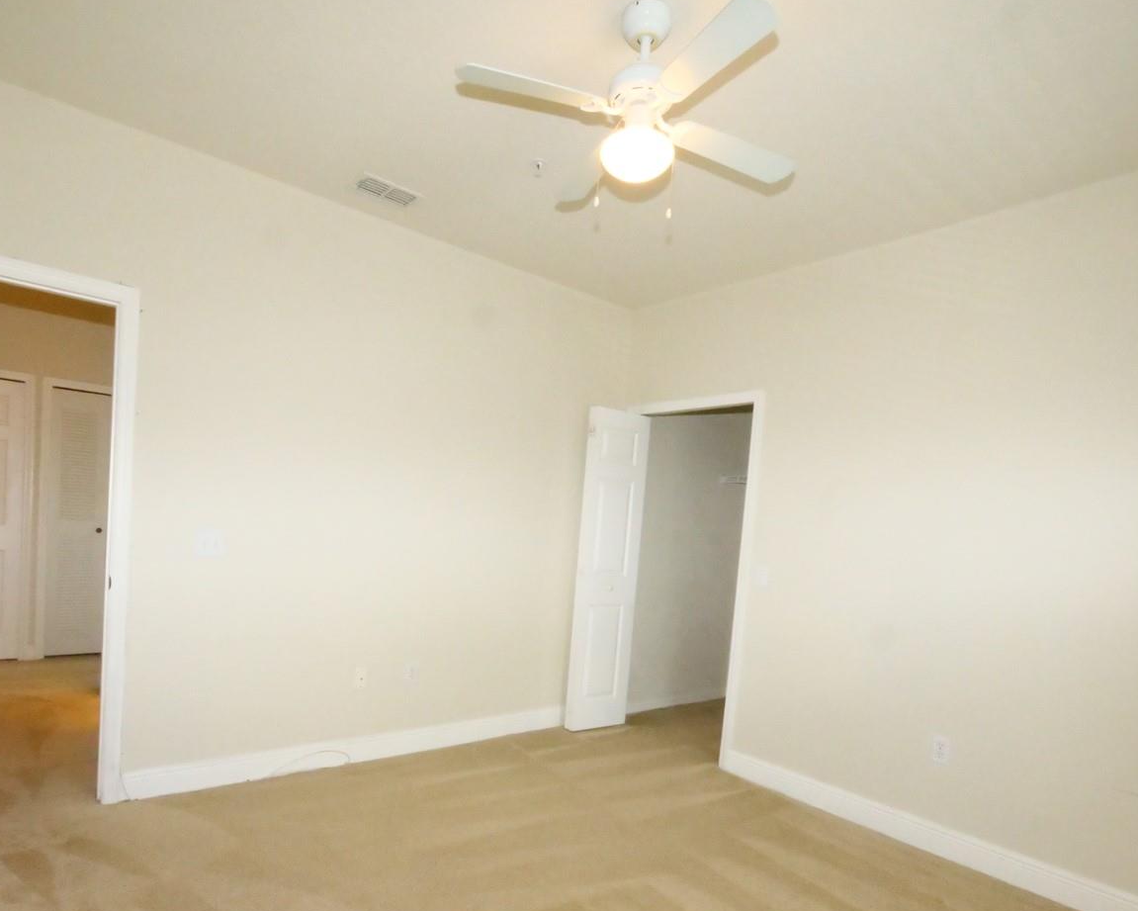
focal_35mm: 19
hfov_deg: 83.2
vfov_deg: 69.7
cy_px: 569
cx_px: 530
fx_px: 640
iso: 12800
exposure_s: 1/60
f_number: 18
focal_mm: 7
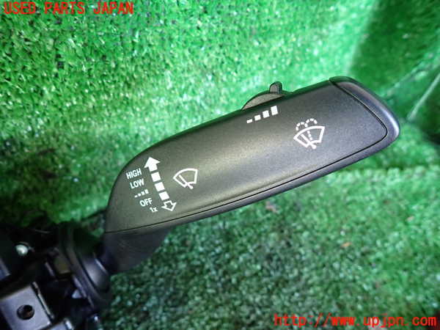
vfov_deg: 54.9
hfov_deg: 69.4
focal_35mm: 25
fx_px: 318
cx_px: 220
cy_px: 165
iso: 250
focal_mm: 4.5
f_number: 2
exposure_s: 1/30
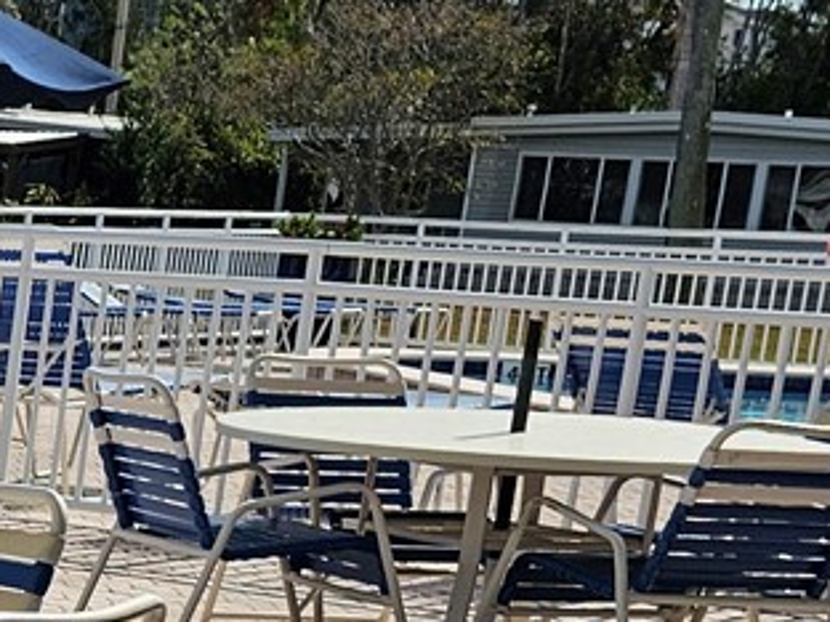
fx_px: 2829
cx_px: -1067
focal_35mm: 118
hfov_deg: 13.2
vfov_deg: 12.2
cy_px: 816
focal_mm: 6.3
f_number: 1.7
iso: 12
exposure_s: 1/1780
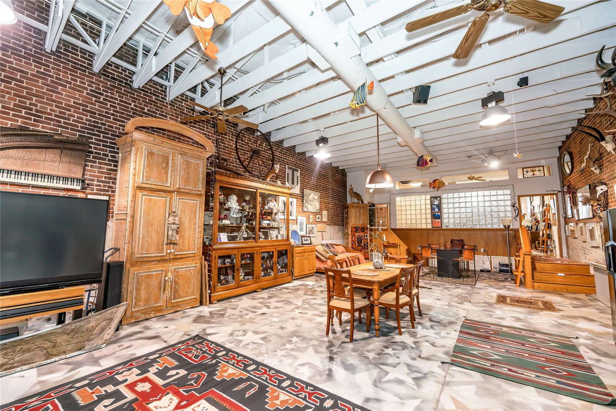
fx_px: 257
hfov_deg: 100.4
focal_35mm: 15
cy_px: 206
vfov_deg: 77.3
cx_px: 308
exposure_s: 1/160
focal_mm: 10
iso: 2000
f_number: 4
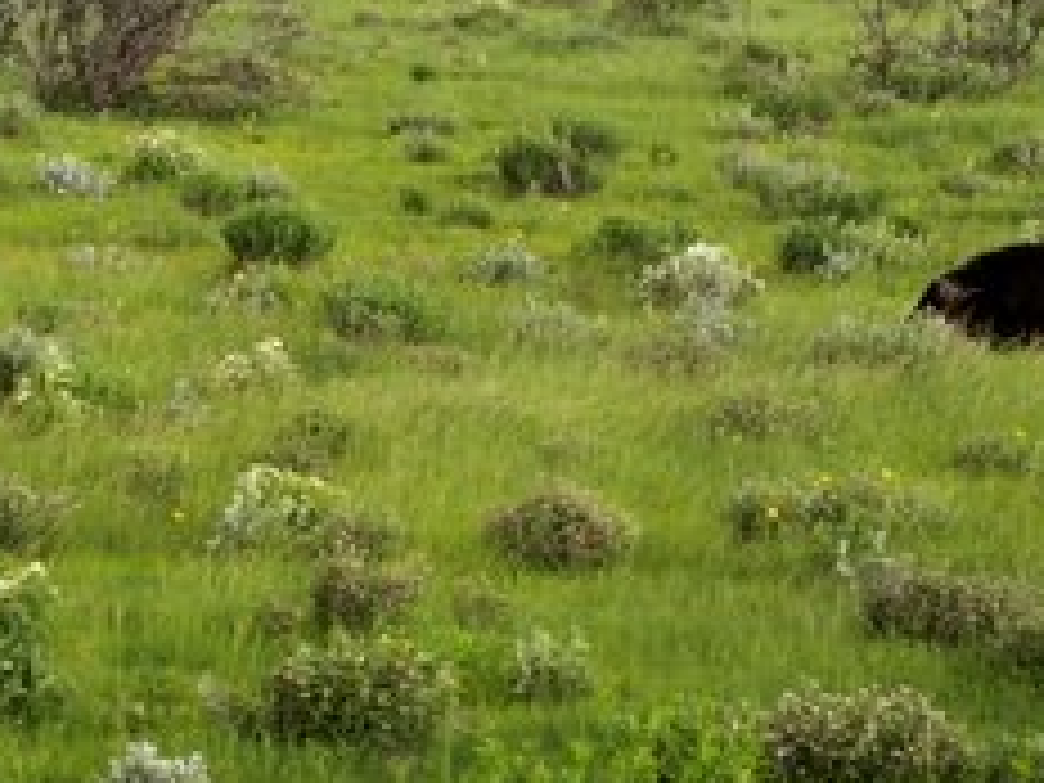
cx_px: 238
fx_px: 6243
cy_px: 61
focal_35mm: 207
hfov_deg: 9.5
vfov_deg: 7.2
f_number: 8
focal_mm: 21.2
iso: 100
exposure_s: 1/40
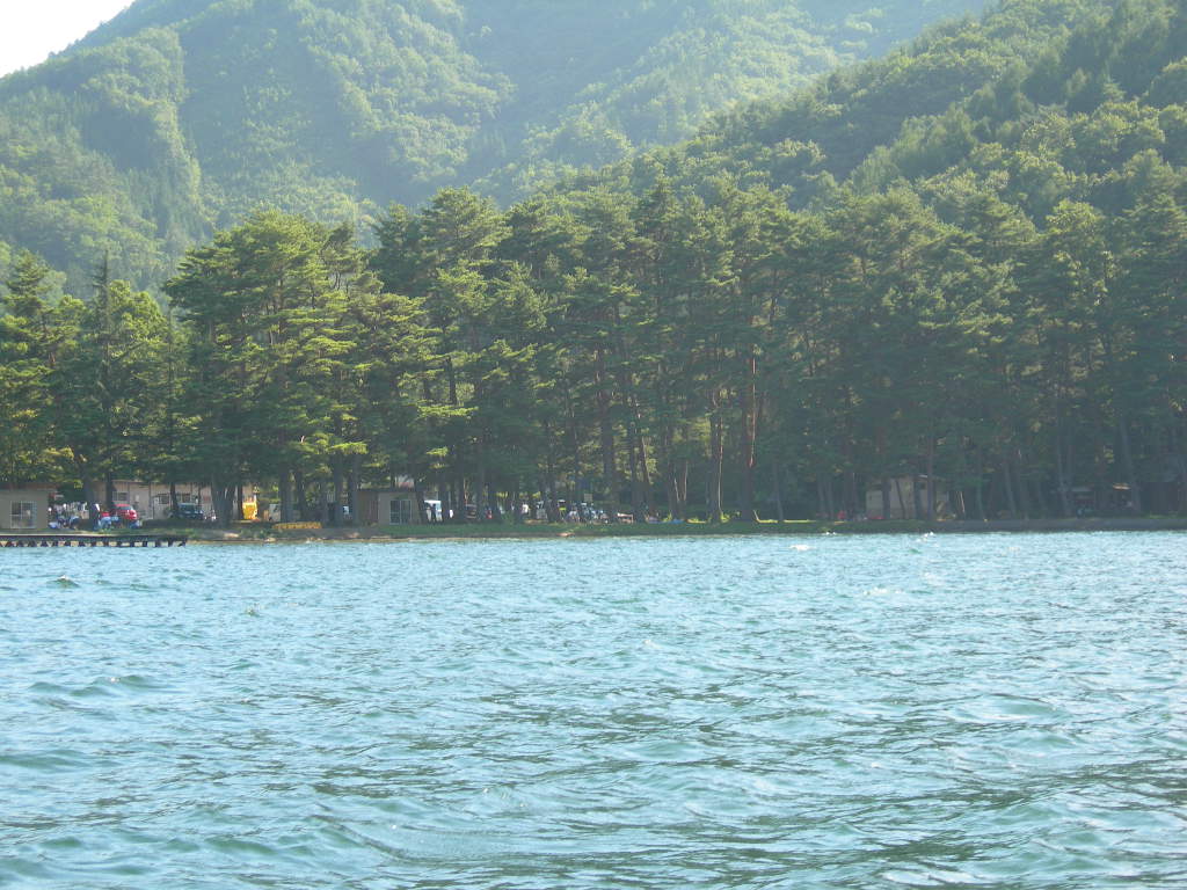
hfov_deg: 23.8
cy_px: 445
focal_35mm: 82
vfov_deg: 18.0
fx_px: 2812
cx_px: 594
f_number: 4
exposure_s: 1/128
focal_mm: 17
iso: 50
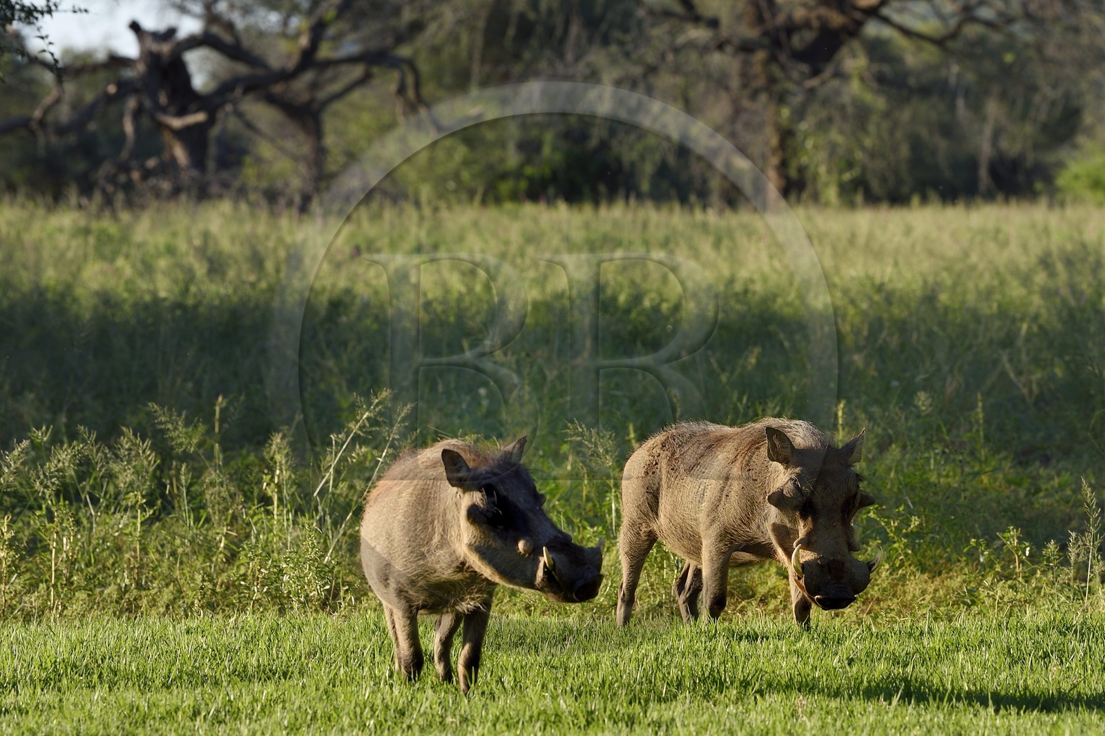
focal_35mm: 200
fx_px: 6137
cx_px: 552
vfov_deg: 6.9
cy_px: 368
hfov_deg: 10.3
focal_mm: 200
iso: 200
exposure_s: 1/320
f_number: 8
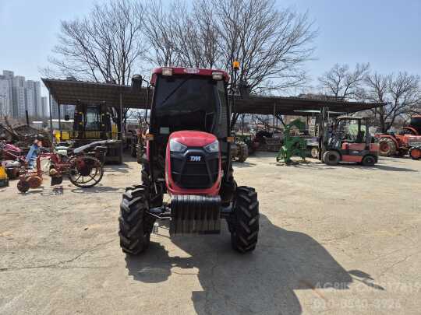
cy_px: 158
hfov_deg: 73.9
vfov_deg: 58.9
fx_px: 280
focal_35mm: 23
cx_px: 210
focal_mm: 5.4
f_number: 1.8
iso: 25
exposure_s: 1/2344
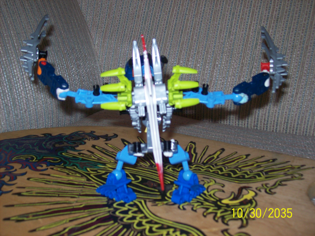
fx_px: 409
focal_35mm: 45
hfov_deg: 42.1
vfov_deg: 32.2
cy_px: 118
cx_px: 158
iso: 80
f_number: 3
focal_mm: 7.6
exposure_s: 1/73.6
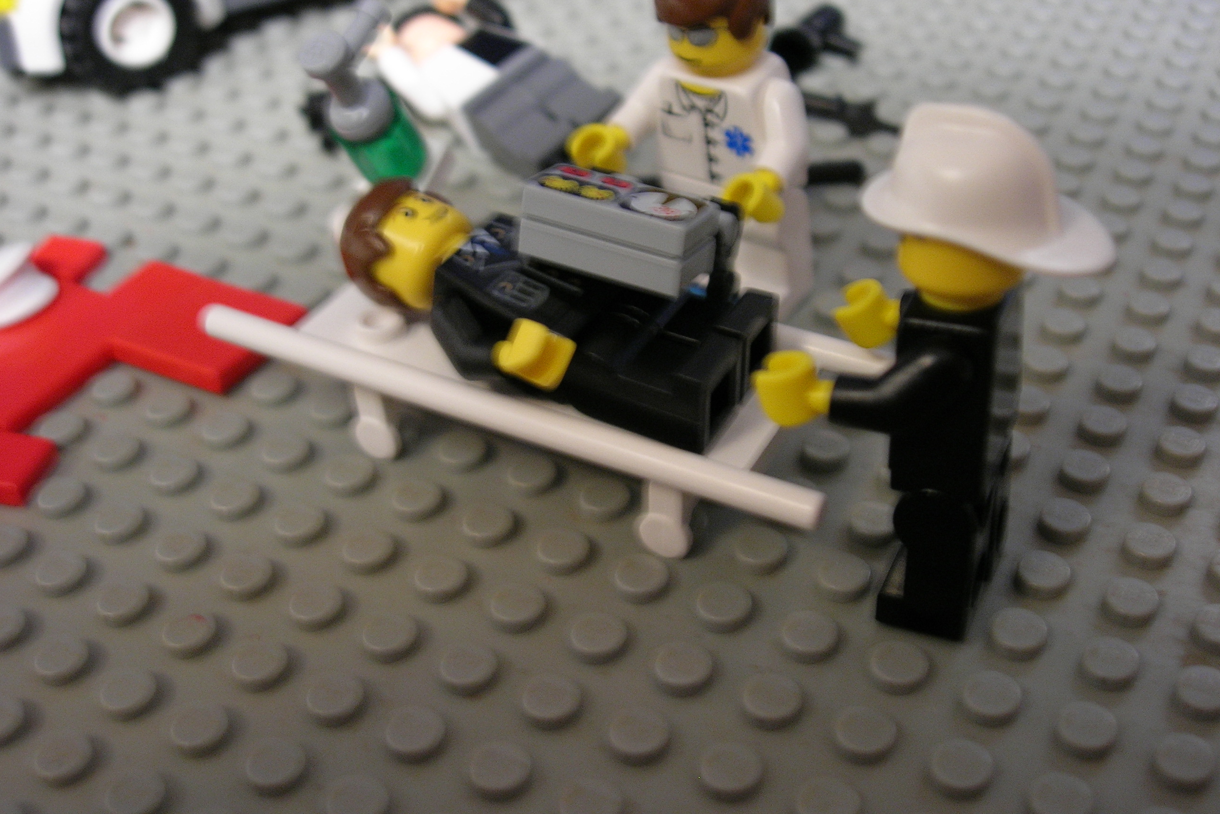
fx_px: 1457
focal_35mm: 43
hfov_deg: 45.4
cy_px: 371
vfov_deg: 31.2
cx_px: 613
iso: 99
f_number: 2.9
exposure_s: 1/4.1
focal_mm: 8.5
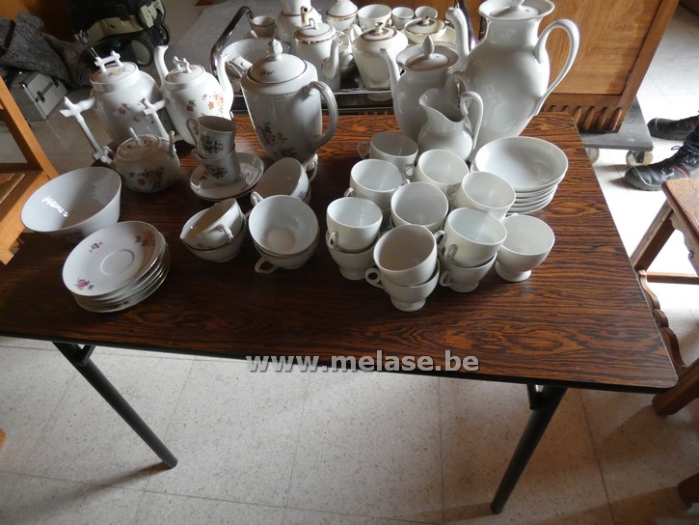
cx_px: 350
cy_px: 262
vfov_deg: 66.0
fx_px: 404
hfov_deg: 81.7
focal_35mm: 20
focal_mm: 3.6
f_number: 2.8
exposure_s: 1/125
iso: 400
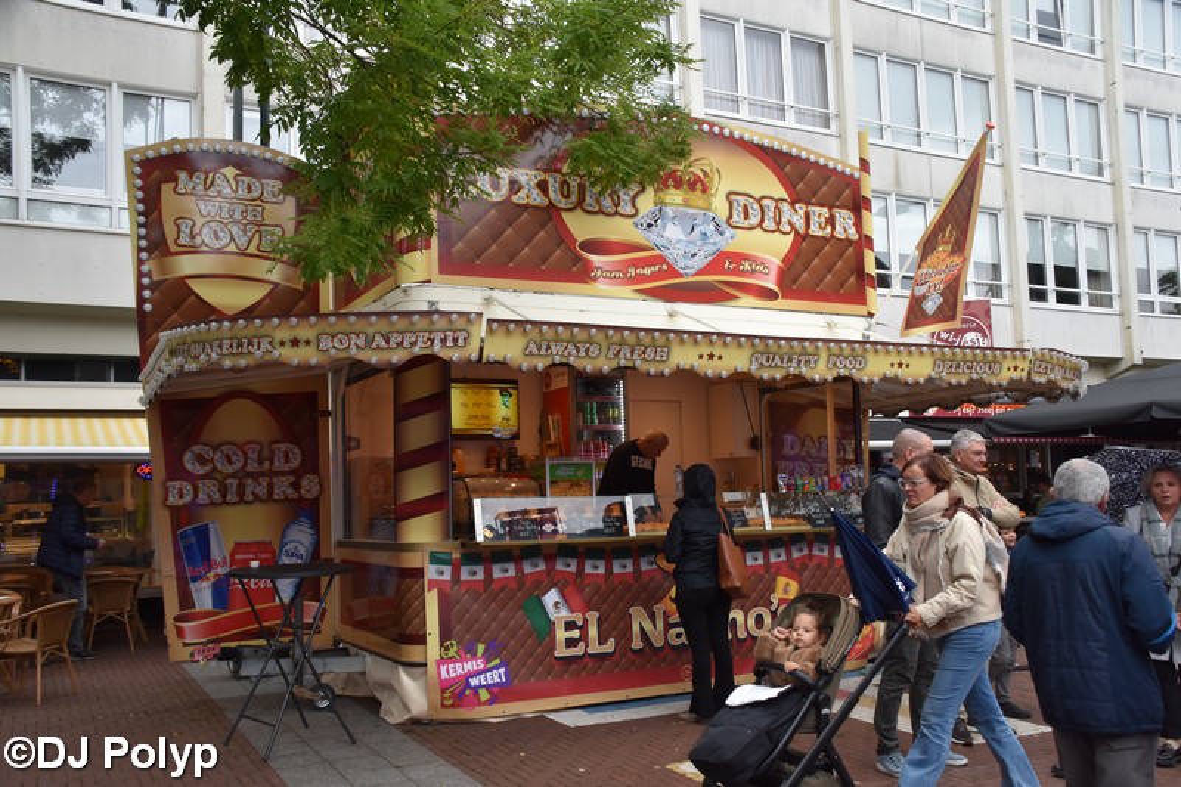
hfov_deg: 57.2
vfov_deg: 40.0
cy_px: 394
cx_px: 590
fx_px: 1082
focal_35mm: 33
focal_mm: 22
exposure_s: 1/160
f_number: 6.3
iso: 800
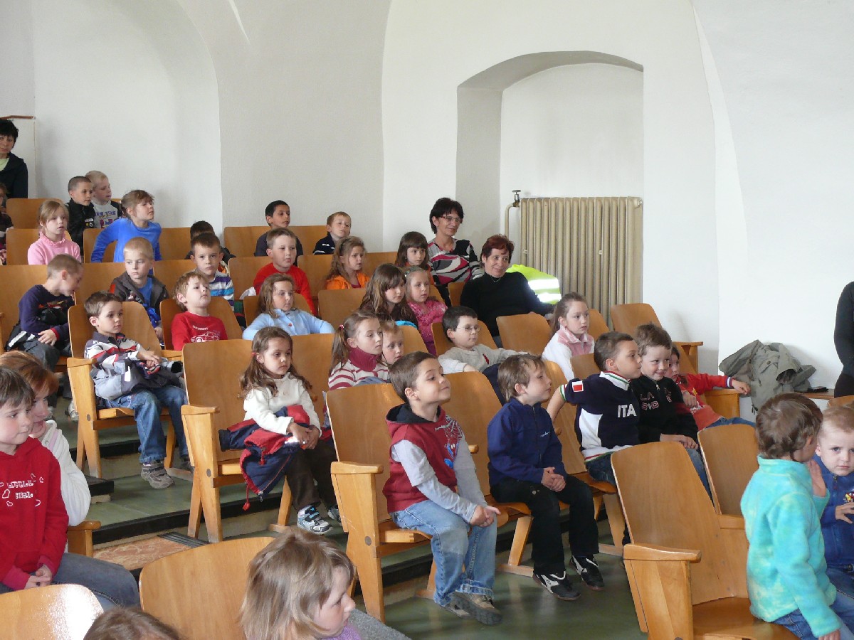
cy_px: 320
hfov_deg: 37.5
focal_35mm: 51
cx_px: 427
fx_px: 1258
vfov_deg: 28.6
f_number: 3.2
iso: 200
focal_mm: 9.4
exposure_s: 1/40
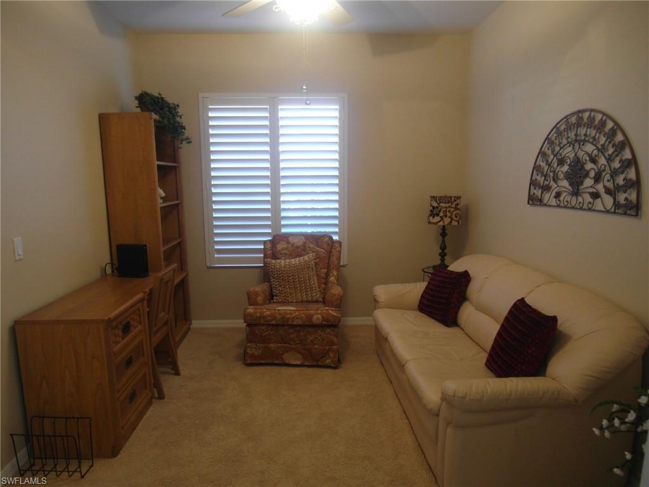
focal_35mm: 24
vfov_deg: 56.8
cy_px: 244
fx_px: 450
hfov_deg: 71.6
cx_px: 324
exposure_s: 1/20
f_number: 1.8
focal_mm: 5.2
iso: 200
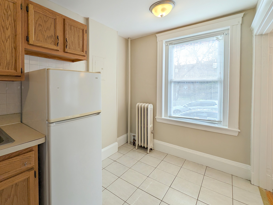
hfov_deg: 88.8
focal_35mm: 17
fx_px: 134
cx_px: 99
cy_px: 88
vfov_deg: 74.4
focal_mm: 2.23
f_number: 1.95
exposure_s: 1/192
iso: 41
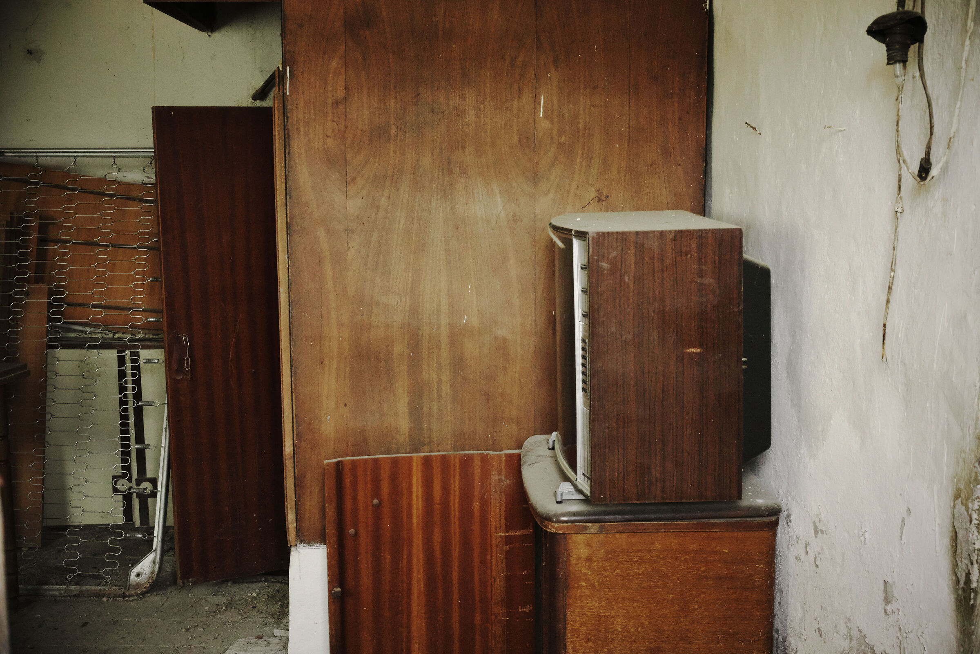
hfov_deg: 47.4
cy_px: 327
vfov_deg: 32.6
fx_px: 1116
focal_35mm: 41
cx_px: 490
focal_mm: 27
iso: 10000
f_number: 7.1
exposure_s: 1/180
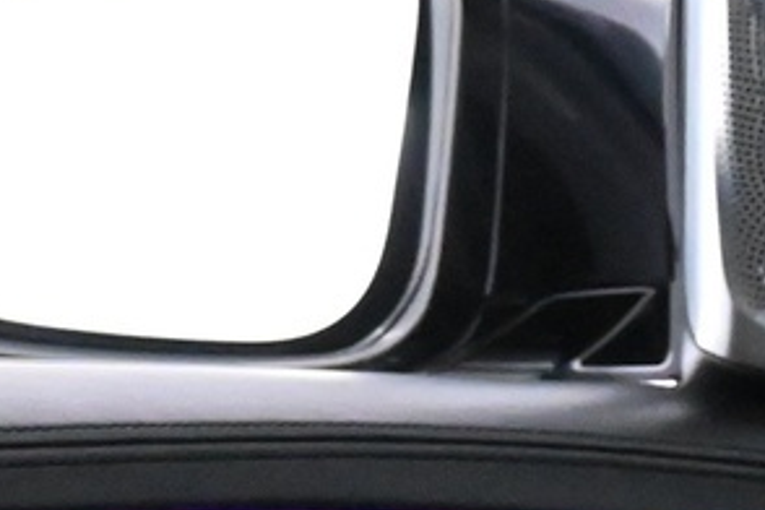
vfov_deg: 7.9
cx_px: 1712
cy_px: 450
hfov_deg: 10.5
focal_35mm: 174
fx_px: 3692
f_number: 4
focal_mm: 21
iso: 8000
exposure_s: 1/125
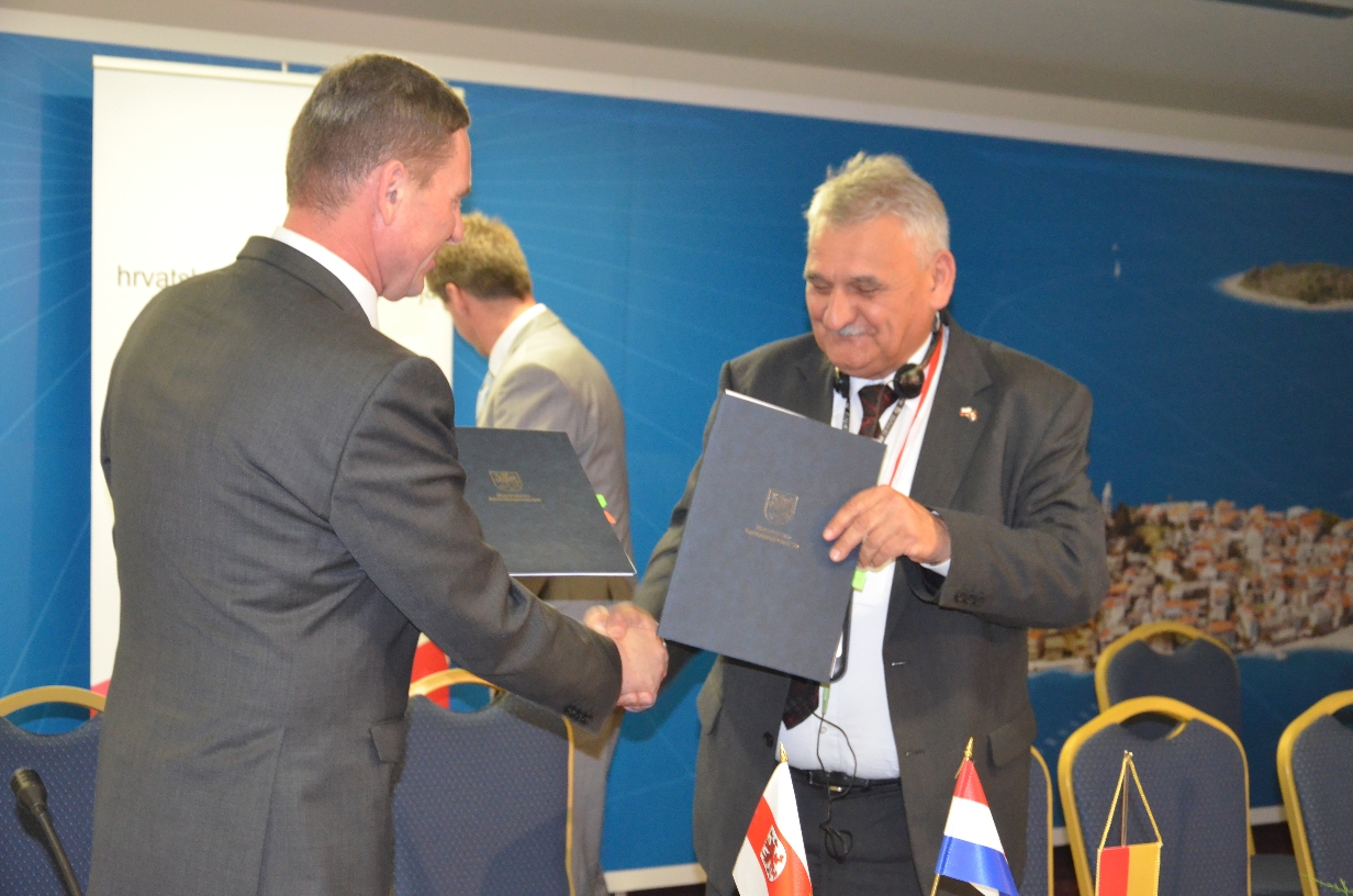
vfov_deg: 21.5
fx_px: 2363
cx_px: 676
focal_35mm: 63
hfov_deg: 32.0
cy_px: 448
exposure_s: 1/60
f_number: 4.8
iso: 3200
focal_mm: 42
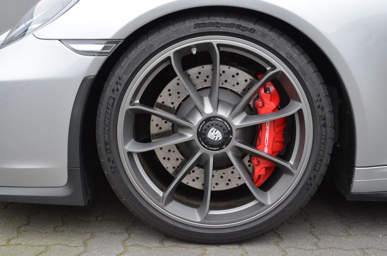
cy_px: 128
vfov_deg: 23.7
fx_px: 611
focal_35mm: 57
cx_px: 194
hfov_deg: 35.1
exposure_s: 1/30
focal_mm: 38
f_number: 5
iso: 1600
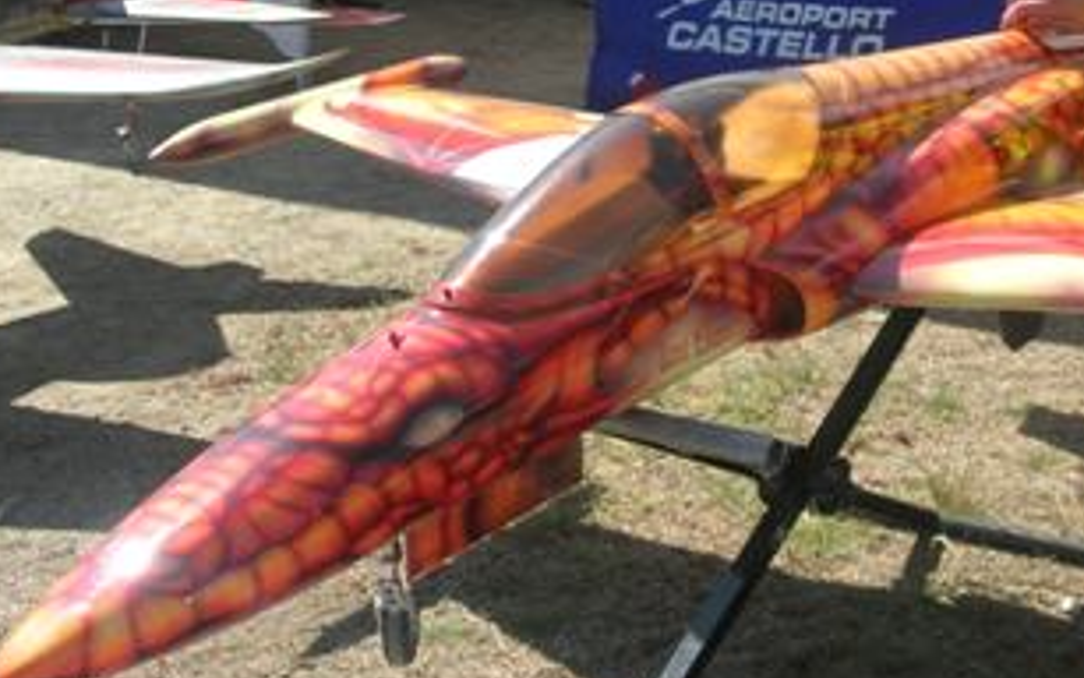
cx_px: 802
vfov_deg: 15.5
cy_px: 159
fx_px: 2482
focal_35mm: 84
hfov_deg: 24.4
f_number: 4.8
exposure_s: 1/395
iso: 64
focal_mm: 7.8
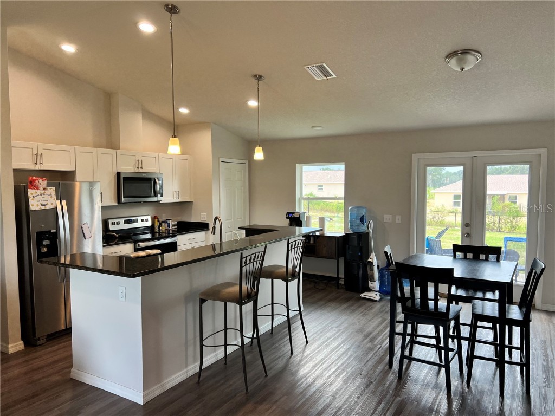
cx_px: 278
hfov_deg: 67.3
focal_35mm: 26
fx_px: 417
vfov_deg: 53.1
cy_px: 208
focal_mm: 5.7
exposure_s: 1/120
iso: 80
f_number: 1.5
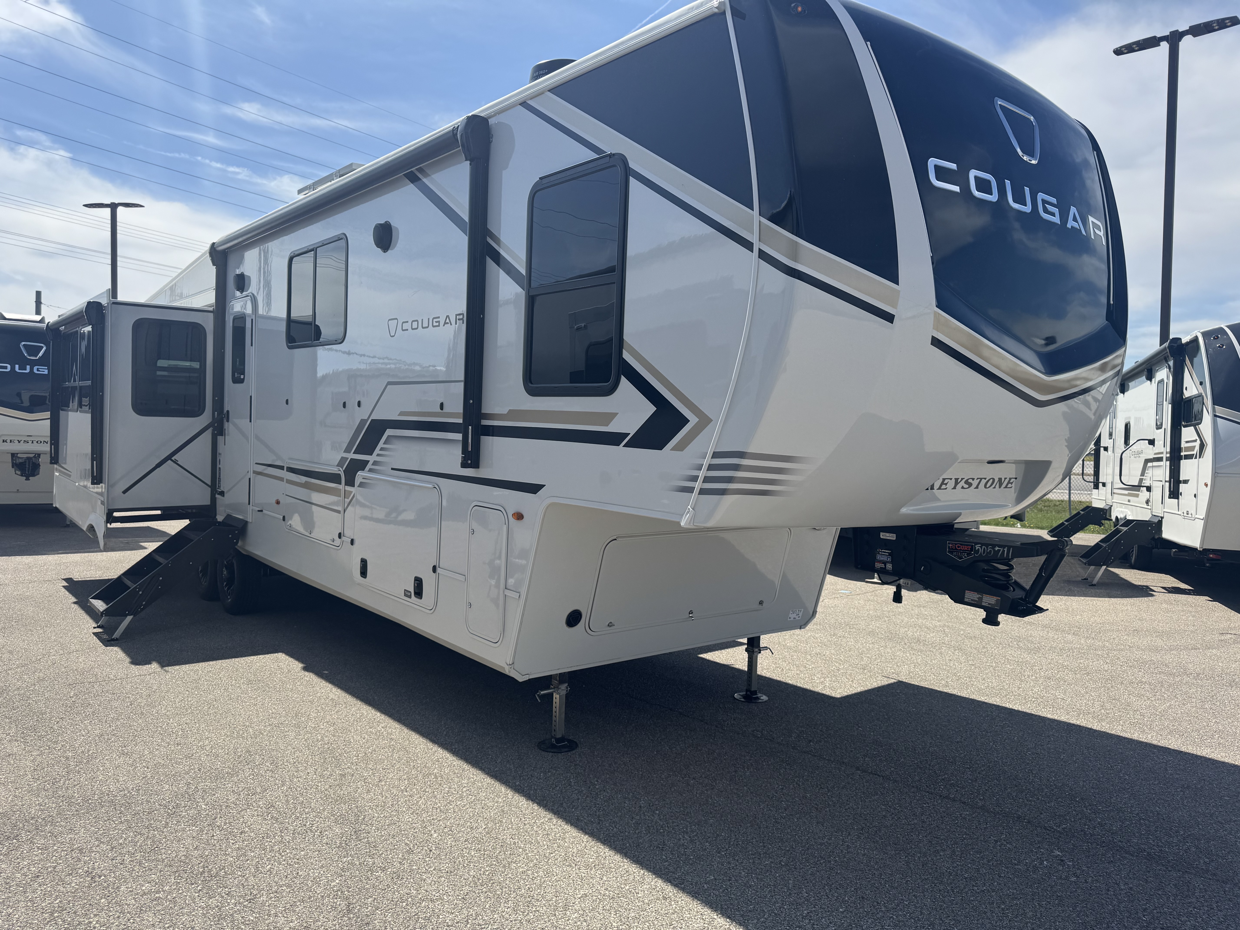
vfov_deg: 56.8
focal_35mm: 24
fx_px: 860
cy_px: 465
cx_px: 620
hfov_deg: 71.6
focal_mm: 6.76
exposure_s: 1/4950
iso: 80
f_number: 1.78
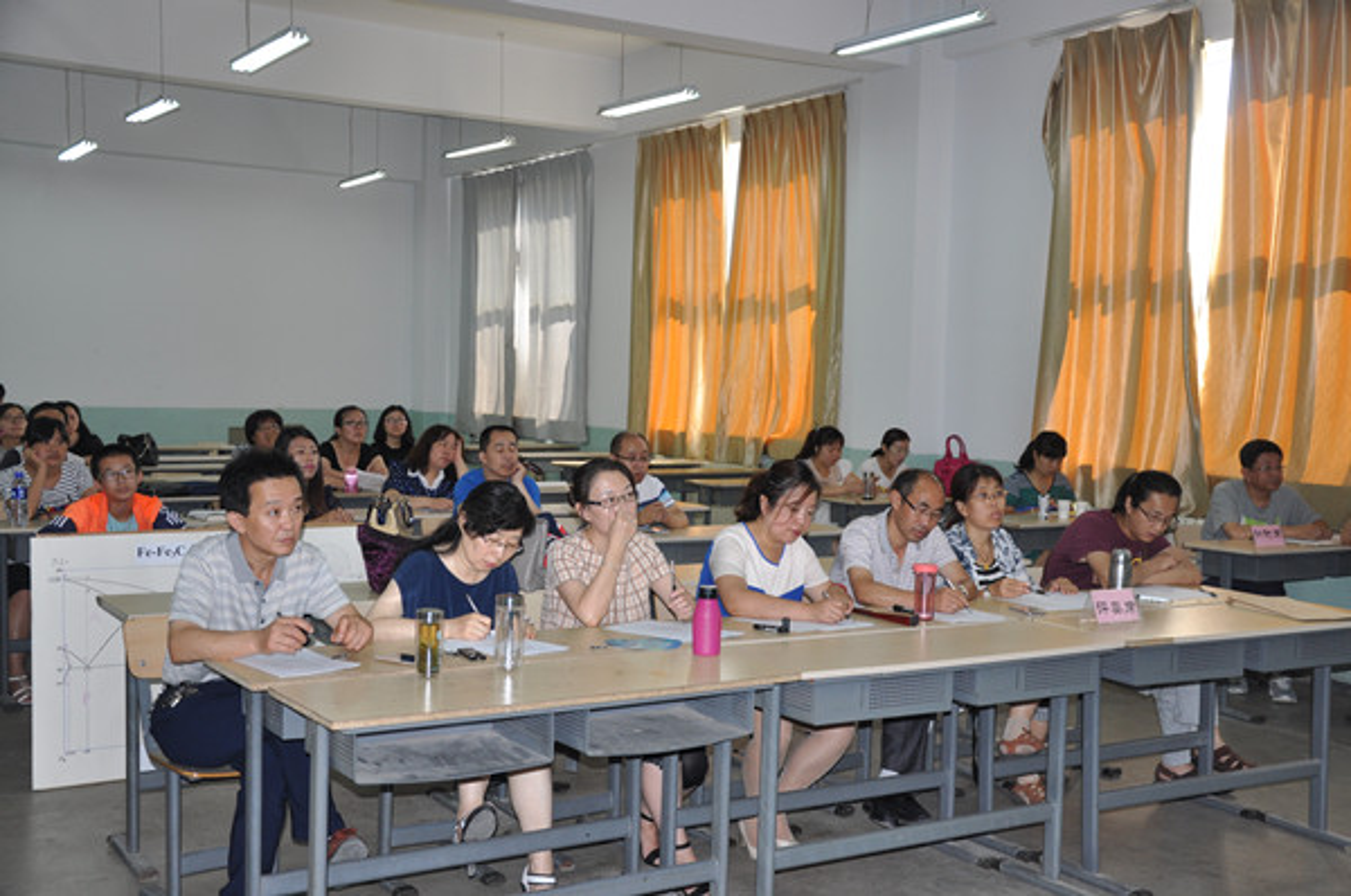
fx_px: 1574
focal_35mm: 42
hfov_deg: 46.5
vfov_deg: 31.8
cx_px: 676
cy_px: 448
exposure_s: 1/60
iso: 400
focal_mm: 28
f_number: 4
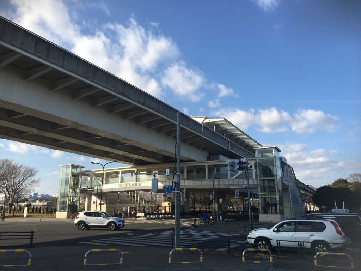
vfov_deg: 48.2
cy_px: 136
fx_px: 302
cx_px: 180
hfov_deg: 61.7
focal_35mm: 29
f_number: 2.2
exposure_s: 1/1148
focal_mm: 4.15
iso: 25
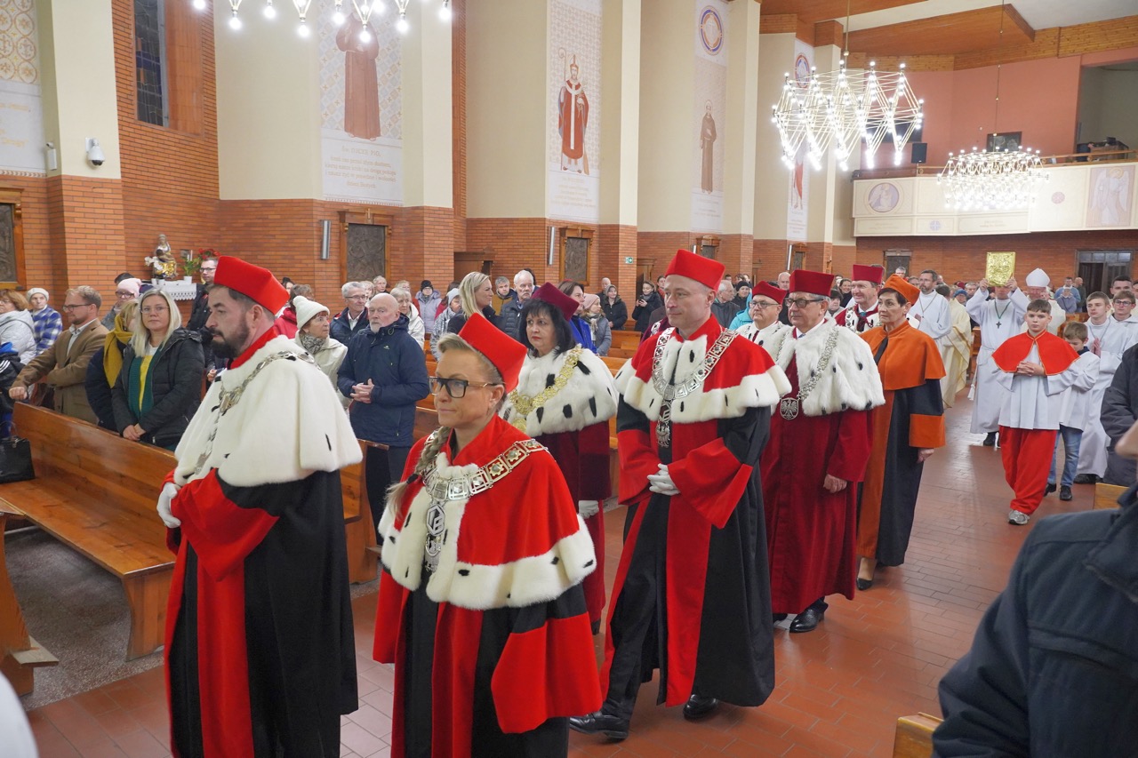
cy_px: 379
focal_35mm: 24
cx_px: 569
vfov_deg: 53.1
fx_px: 759
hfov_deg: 73.8
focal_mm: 24
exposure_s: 1/100
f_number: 5
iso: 5000
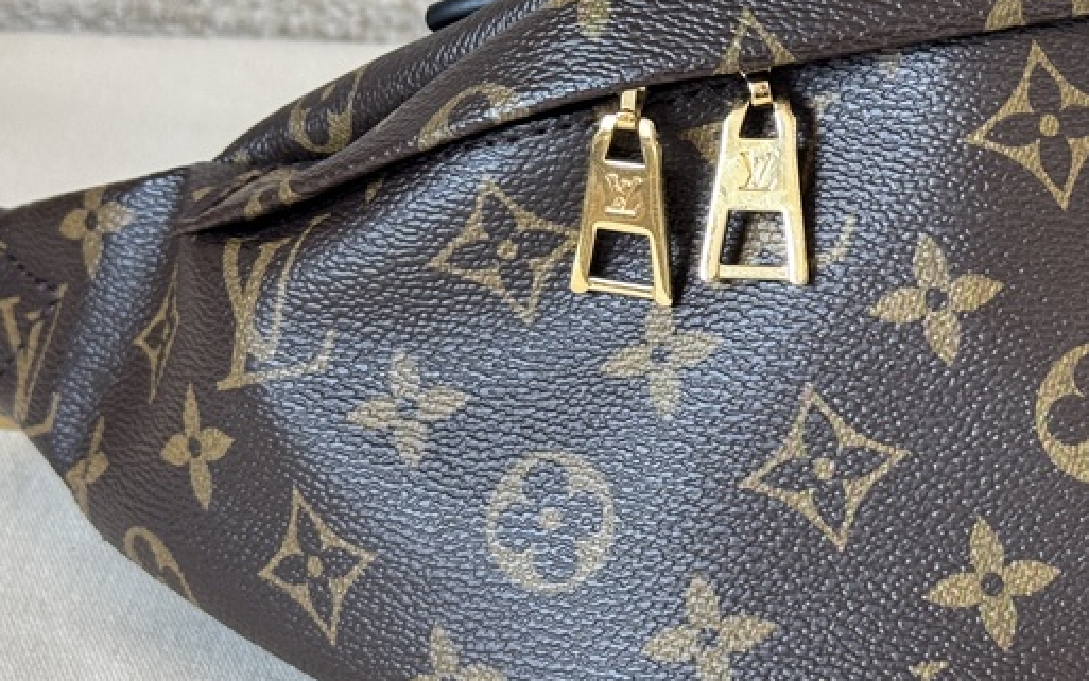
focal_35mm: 100
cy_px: 265
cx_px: 913
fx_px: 2969
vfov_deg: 13.1
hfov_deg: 20.5
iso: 100
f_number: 1.78
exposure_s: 1/100
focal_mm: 6.76
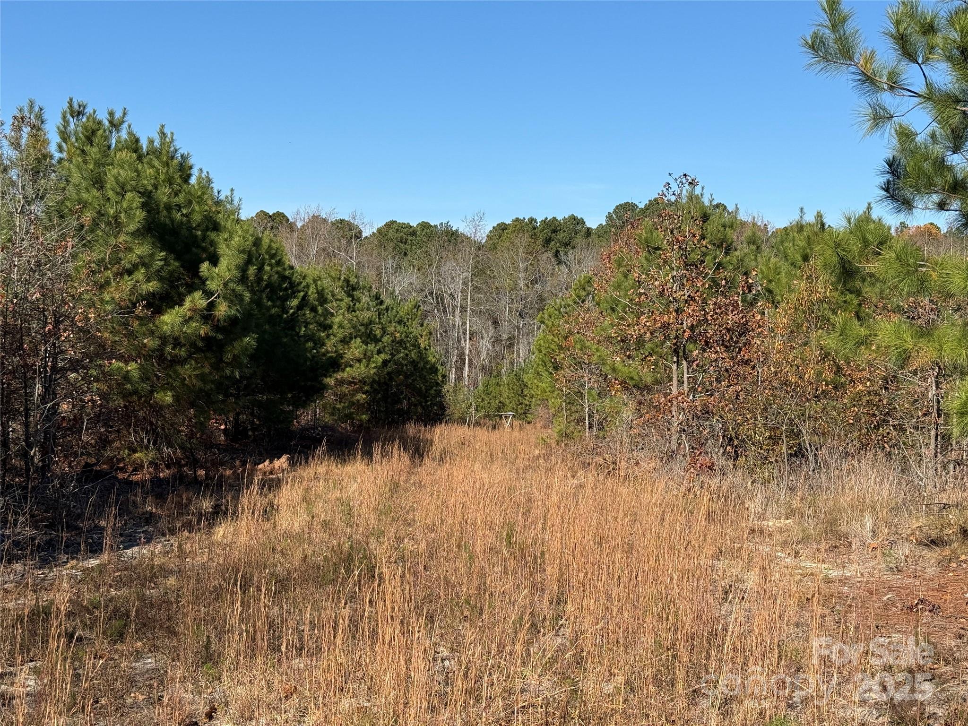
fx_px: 1342
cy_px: 363
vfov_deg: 30.3
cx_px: 484
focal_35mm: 48
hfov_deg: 39.7
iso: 64
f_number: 1.78
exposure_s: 1/4098
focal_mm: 6.76
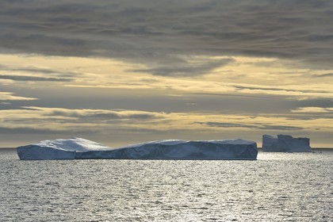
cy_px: 111
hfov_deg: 12.5
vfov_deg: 8.3
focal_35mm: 165
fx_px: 1526
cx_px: 166
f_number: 11
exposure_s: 1/500
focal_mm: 165
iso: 200
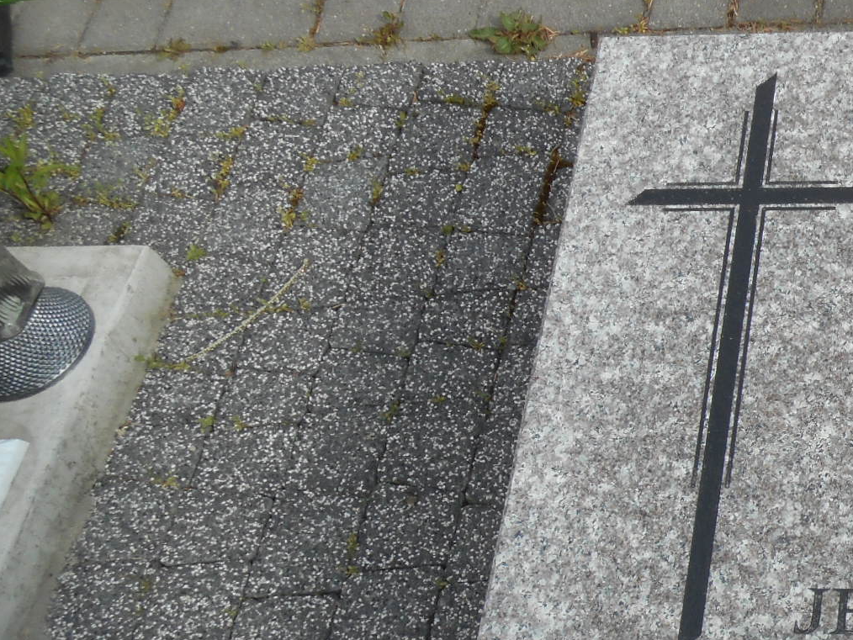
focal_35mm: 56
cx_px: 939
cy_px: 437
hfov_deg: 30.7
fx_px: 1380
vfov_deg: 25.9
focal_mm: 4.5
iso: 80
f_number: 3.5
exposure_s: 1/640
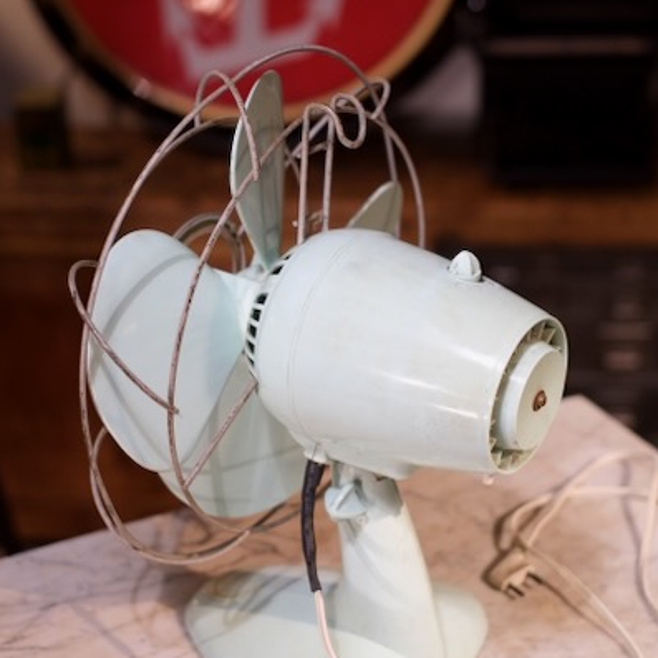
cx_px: 328
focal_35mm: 68
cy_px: 346
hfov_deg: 25.4
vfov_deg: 25.4
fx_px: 1462
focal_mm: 35
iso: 1250
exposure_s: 1/250
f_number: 2.2
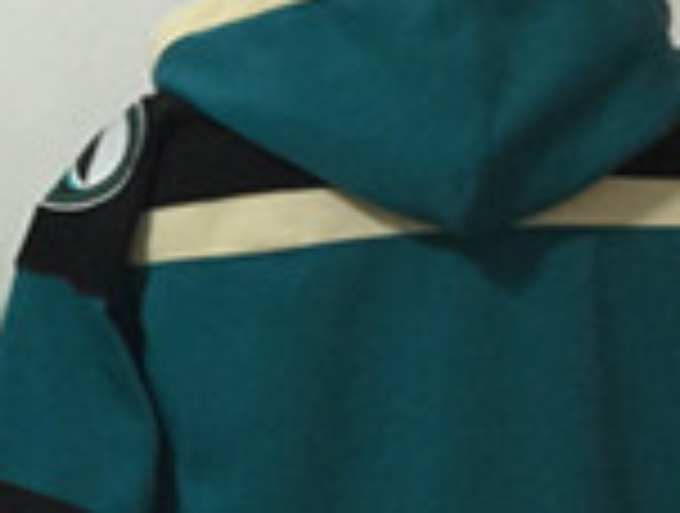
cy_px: 288
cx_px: -68
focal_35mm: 111
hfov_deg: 17.1
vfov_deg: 13.4
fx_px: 2186
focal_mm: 4.15
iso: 125
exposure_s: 1/10
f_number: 2.2
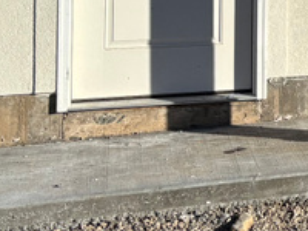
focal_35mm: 133
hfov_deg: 13.1
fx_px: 1183
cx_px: 585
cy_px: -160
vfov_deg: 10.6
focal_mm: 5.96
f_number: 1.6
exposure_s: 1/6329
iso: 50
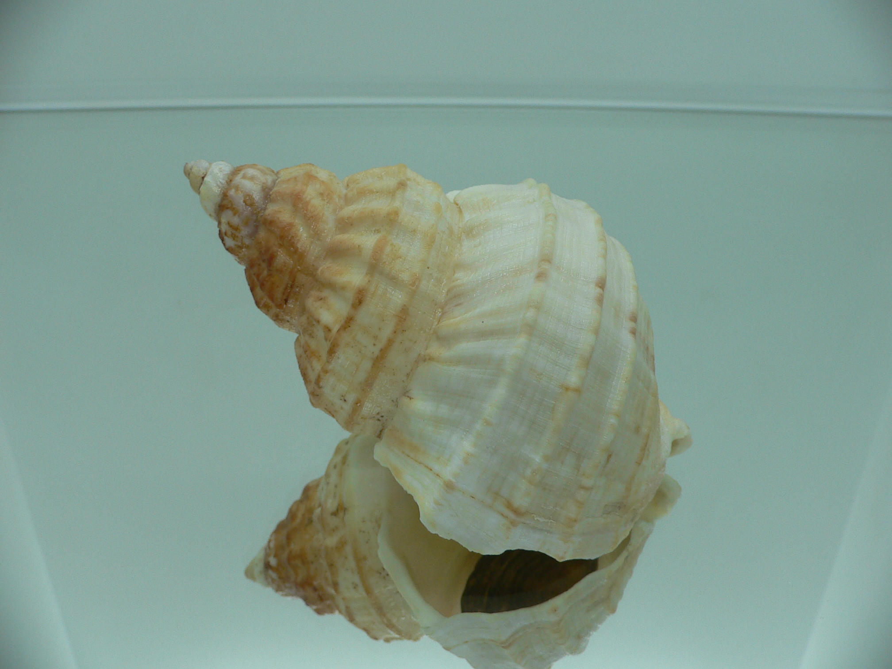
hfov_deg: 52.6
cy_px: 334
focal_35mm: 35
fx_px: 902
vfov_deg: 40.7
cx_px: 446
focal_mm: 4.6
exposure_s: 1/80
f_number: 2.8
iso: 80
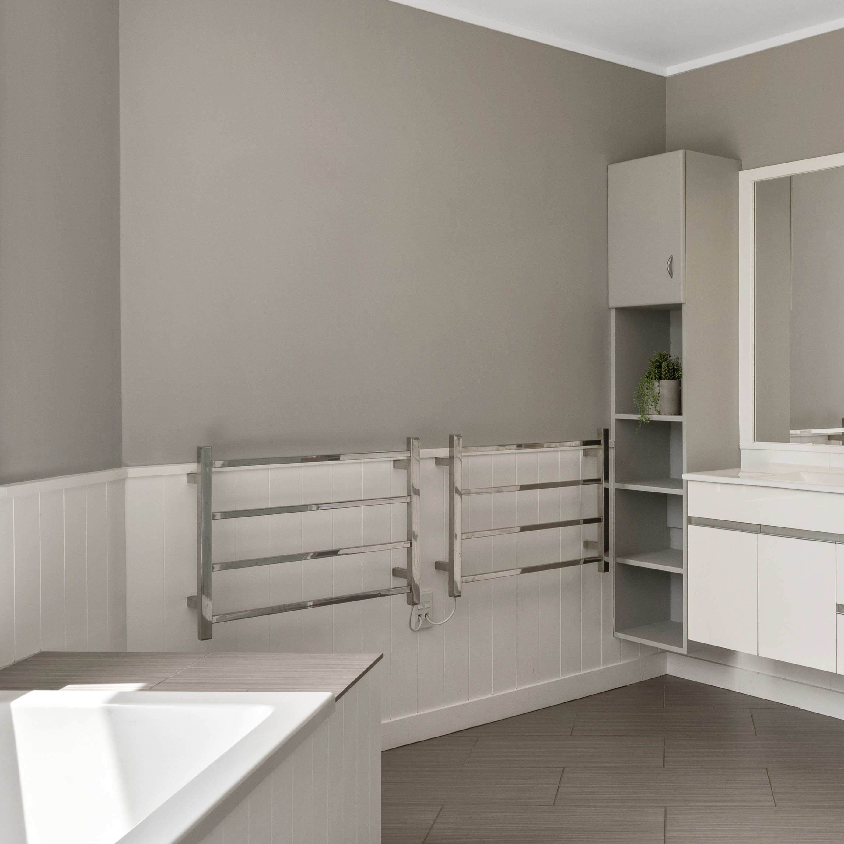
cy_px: 394
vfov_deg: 41.6
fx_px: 1109
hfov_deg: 40.1
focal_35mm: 40
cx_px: 662
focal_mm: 16.5
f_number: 8
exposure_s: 1/80
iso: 640
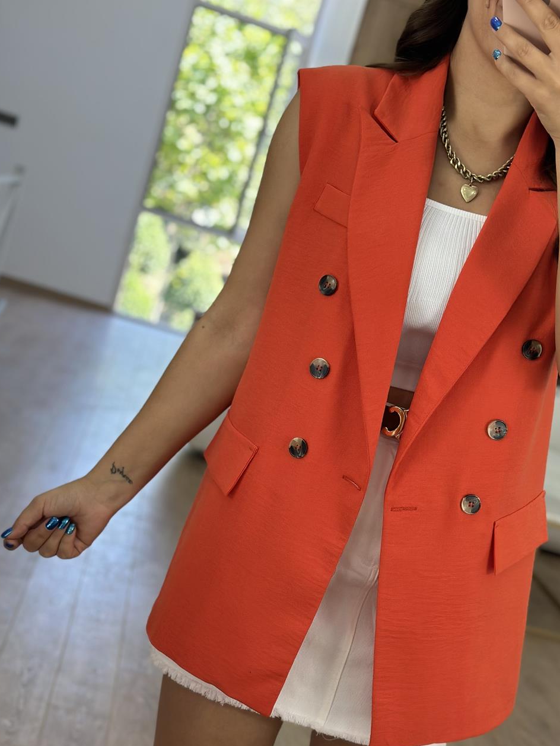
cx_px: 347
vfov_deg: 31.5
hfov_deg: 24.0
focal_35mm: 61
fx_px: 1316
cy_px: 465
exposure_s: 1/297
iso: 80
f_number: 1.78
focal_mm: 6.86
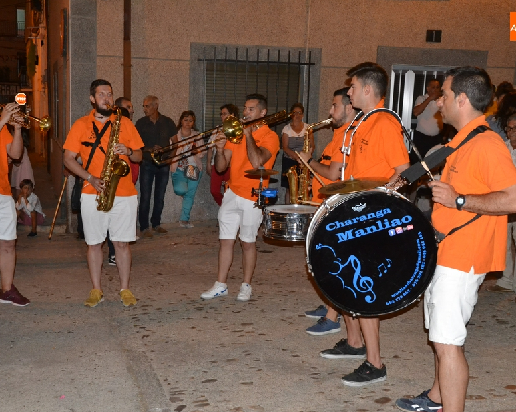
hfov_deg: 41.1
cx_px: 236
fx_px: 687
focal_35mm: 45
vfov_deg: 33.4
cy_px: 210
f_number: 7.1
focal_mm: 26
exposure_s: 1/60
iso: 3200
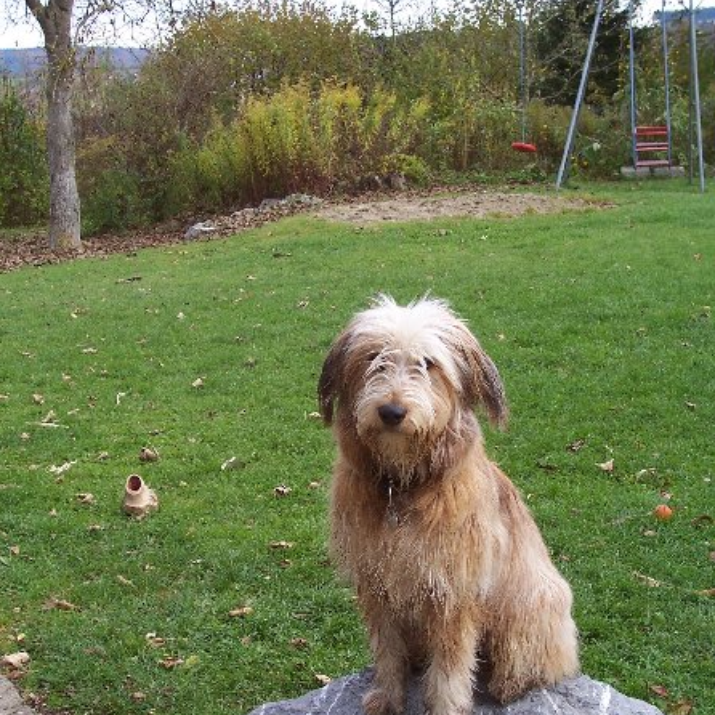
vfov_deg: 27.2
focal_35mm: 63
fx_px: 1472
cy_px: 452
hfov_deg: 27.3
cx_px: 359
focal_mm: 8.6
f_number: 3.4
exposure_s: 1/180
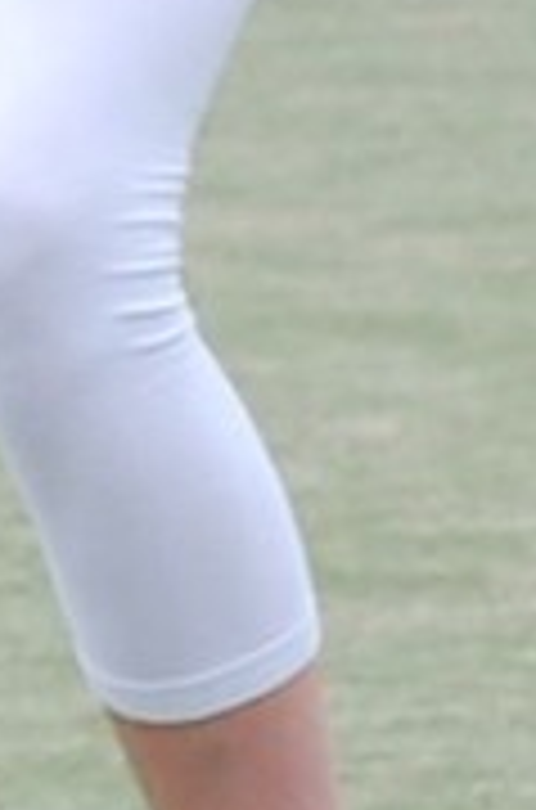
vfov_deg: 2.8
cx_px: -374
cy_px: -896
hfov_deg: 1.9
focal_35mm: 735
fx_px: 16509
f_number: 5.6
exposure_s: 1/500
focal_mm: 86
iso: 400
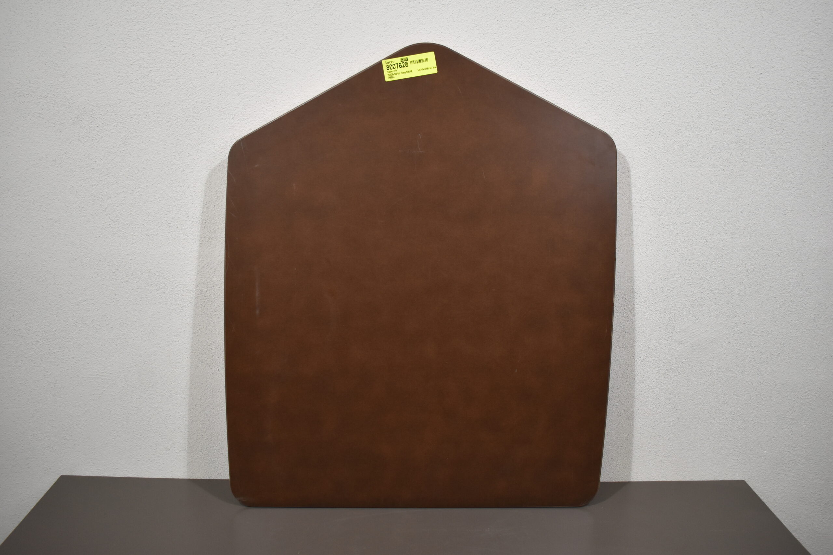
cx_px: 416
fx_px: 764
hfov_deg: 57.2
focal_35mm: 33
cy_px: 278
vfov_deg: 40.0
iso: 800
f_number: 3.8
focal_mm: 22
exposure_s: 1/250
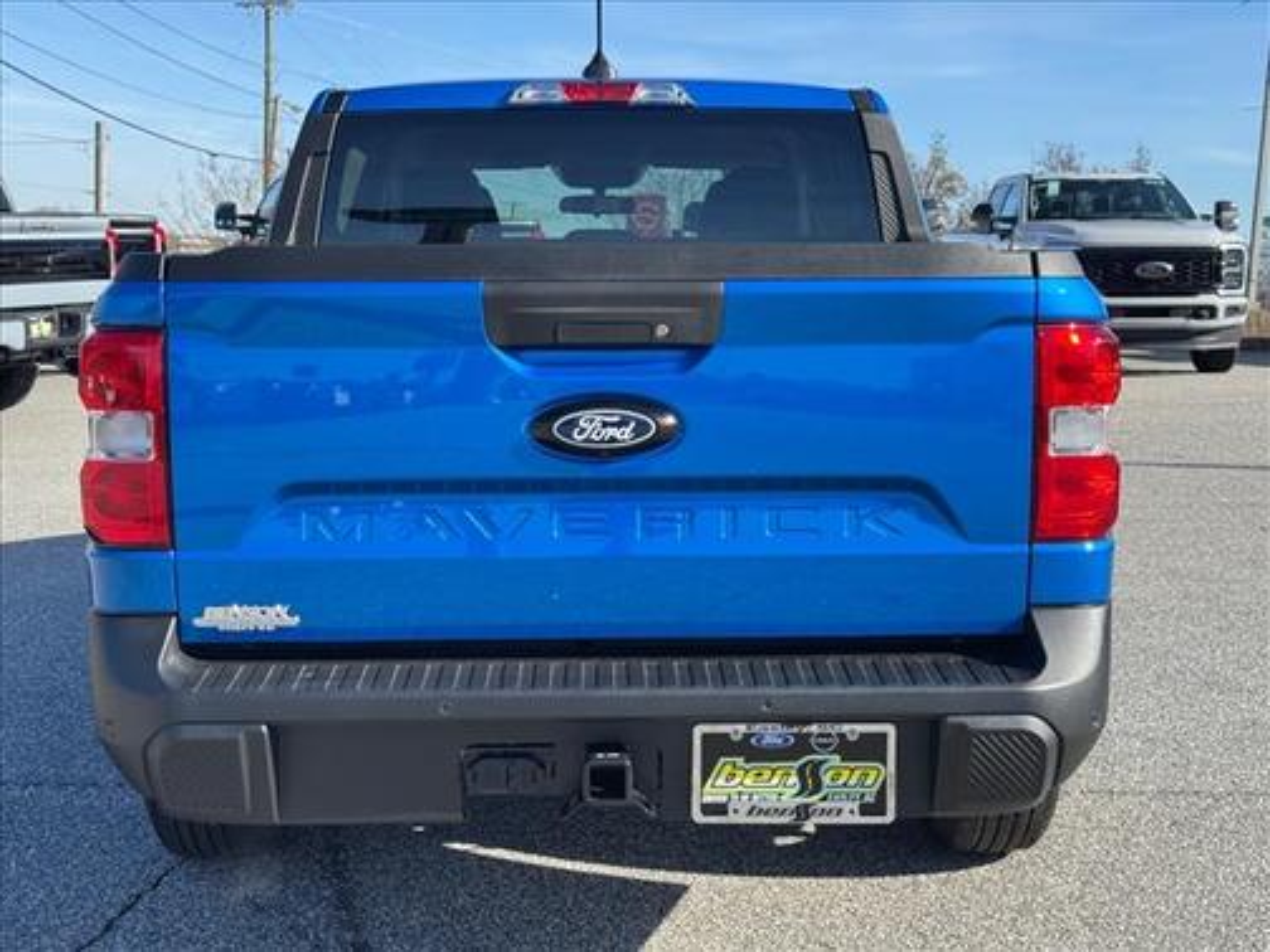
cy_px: 476
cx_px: 635
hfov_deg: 39.7
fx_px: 1761
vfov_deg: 30.3
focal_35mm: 48
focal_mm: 6.76
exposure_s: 1/1193
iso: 64
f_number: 1.78
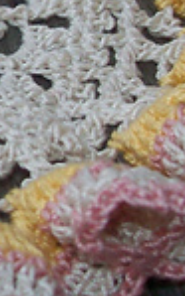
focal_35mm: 164
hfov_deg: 7.6
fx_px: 1324
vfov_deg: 12.7
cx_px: -205
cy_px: 18
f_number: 2.7
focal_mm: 6
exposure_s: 1/64
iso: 80
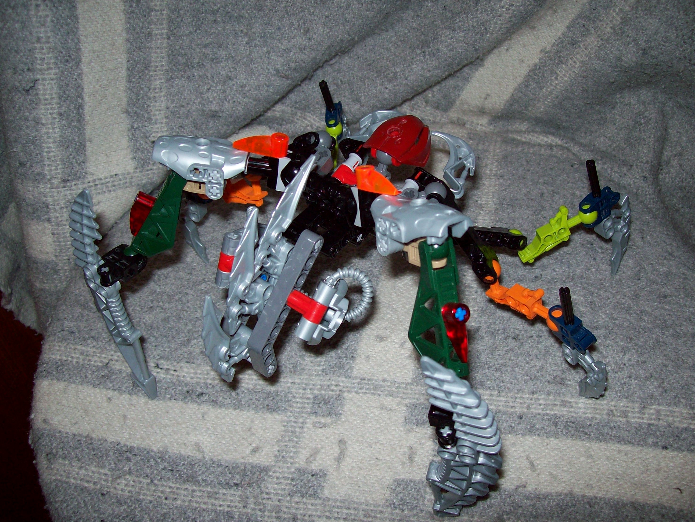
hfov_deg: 50.1
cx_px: 350
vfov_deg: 38.7
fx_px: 743
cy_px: 264
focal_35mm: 37
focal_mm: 6
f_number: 2.7
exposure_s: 1/64
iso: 80
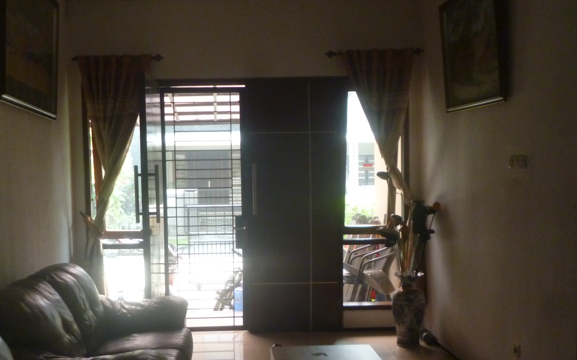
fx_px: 645
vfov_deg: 31.2
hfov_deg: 48.1
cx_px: 250
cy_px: 218
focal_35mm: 41
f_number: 3.1
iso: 400
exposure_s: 1/60
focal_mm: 5
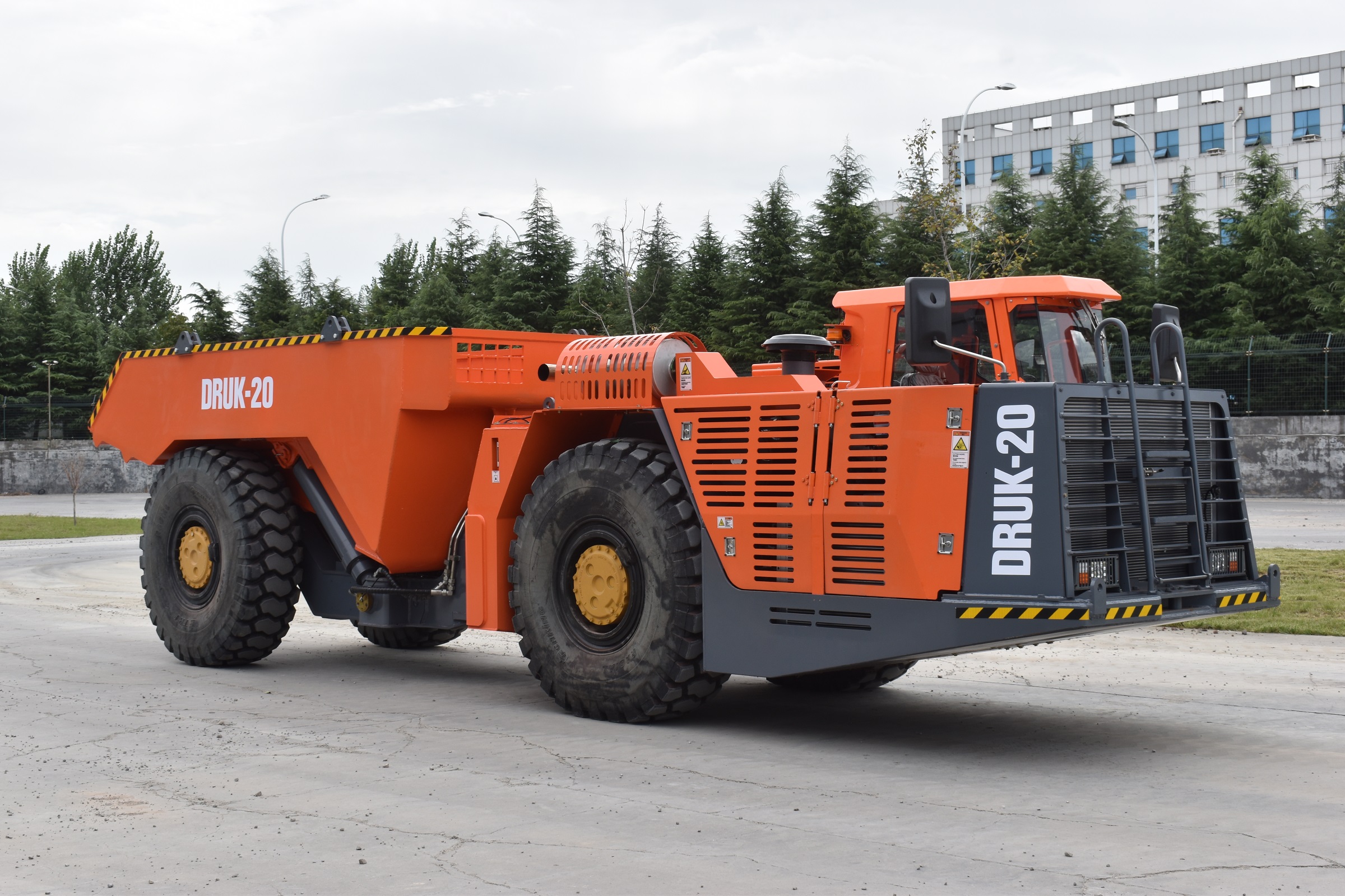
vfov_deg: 26.5
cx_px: 672
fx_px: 1905
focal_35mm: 51
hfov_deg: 38.9
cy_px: 448
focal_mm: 34
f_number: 10
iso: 125
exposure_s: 1/125
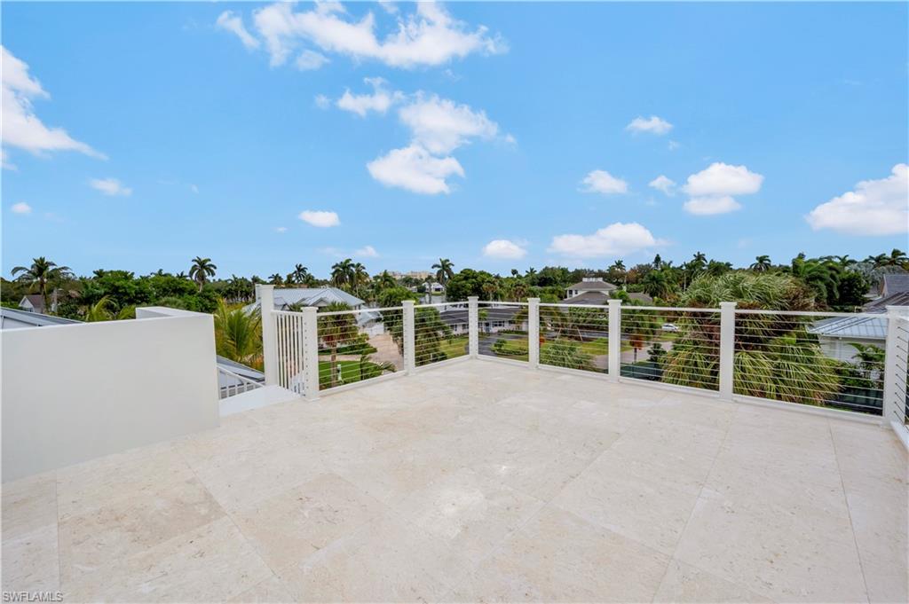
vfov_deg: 81.1
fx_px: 353
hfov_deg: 104.3
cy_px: 302
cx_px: 454
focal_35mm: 14
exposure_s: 1/160
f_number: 11
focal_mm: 14
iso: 125
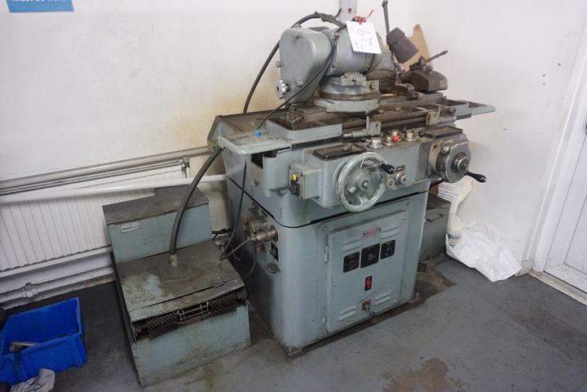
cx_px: 294
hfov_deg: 73.7
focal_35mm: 24
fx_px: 391
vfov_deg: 53.1
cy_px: 196
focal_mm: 16
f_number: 3.5
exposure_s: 1/160
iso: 3200
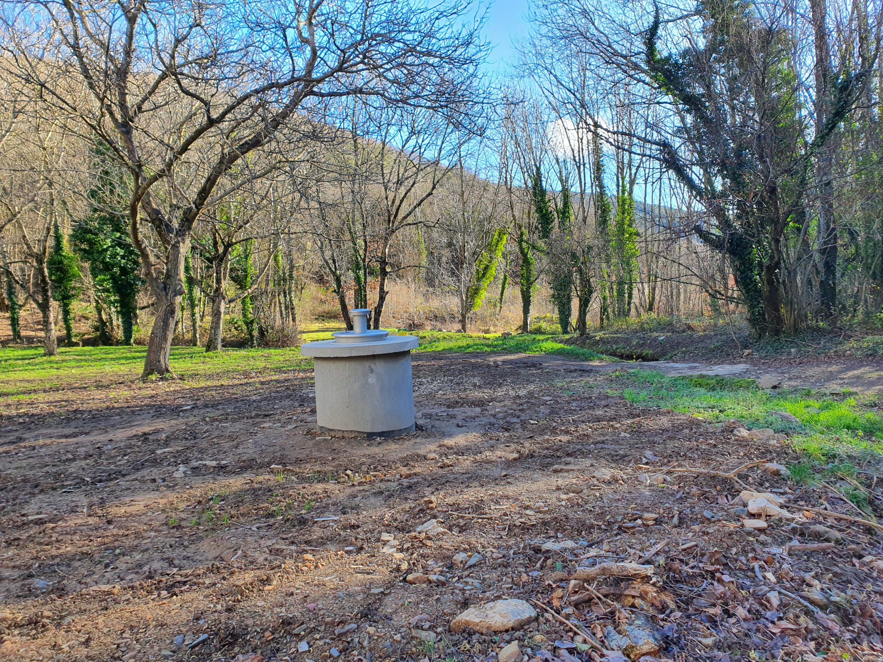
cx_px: 442
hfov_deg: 67.3
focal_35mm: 26
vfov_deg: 53.1
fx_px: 663
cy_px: 331
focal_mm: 4.32
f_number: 2.4
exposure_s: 1/276
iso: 50
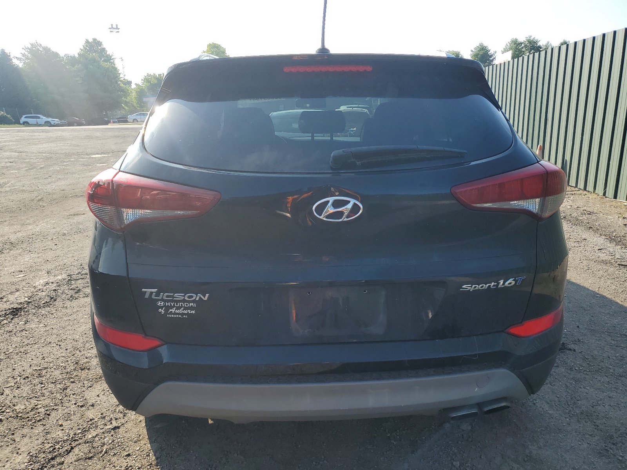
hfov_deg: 67.3
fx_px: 471
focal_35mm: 26
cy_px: 235
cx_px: 314
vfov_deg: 53.1
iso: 50
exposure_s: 1/1429
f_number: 1.5
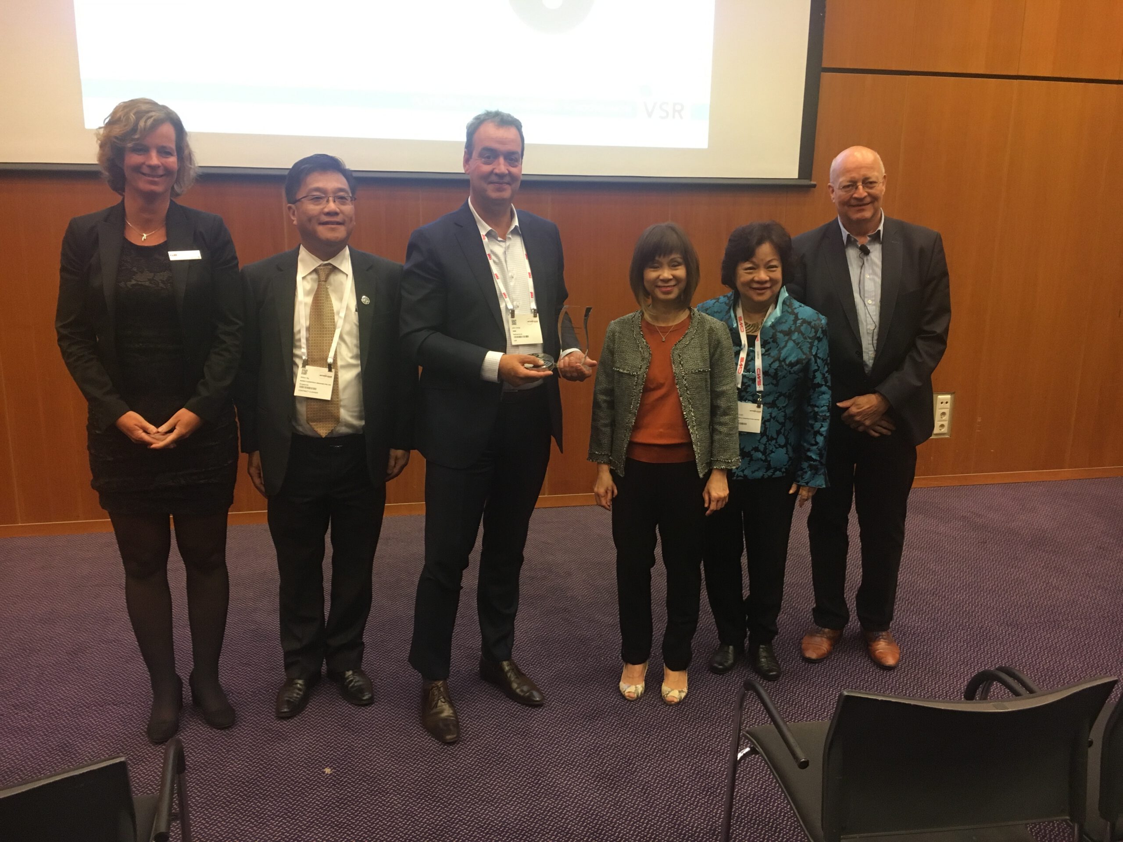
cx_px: 562
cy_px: 421
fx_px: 941
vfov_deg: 48.2
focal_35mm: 29
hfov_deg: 61.7
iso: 160
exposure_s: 1/33
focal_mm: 4.15
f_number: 2.2
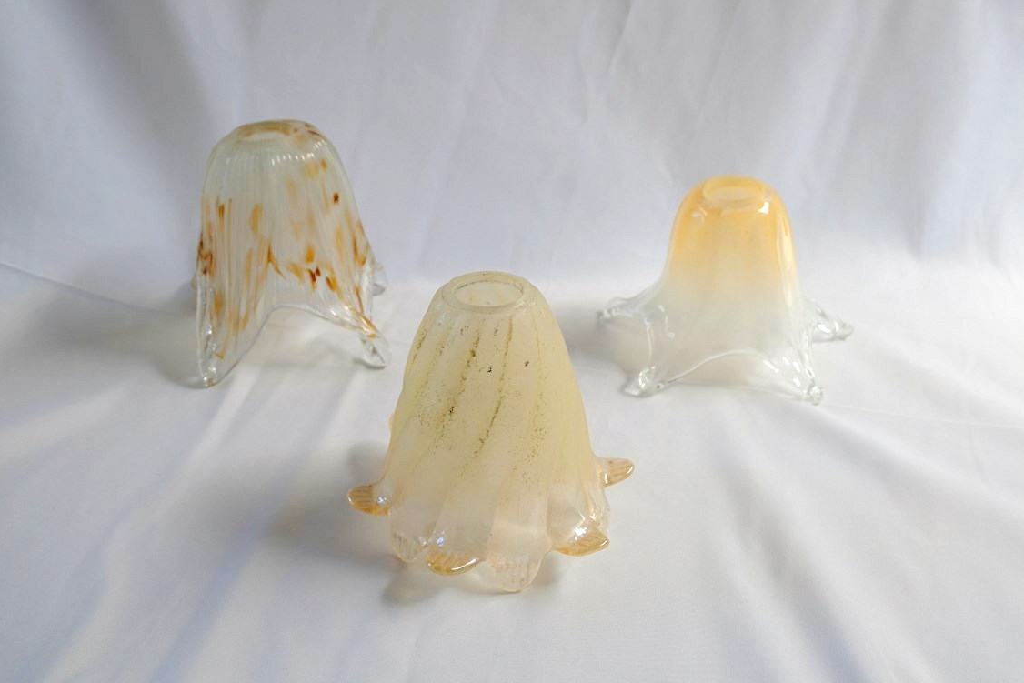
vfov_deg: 30.5
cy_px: 348
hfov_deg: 44.5
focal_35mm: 44
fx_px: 1252
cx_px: 523
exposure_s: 1/250
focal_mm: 28.9
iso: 800
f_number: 7.1
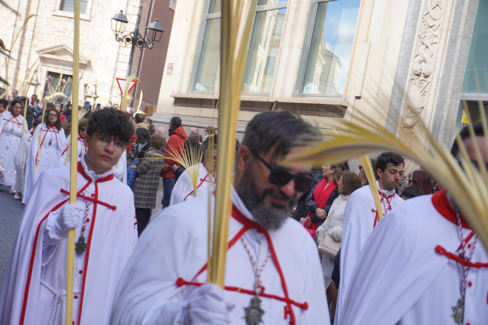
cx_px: 244
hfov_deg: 29.2
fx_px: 935
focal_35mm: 69
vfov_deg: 19.7
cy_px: 162
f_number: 5.6
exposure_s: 1/160
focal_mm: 46
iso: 160
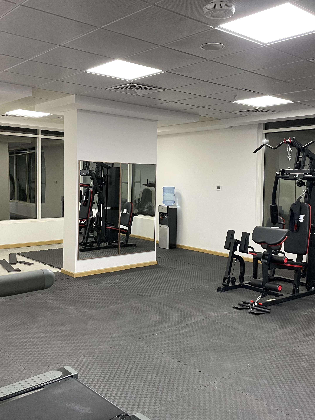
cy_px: 209
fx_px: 425
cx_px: 162
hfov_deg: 40.7
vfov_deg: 52.6
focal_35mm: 35
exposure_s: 1/50
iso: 125
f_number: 1.6
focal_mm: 4.2
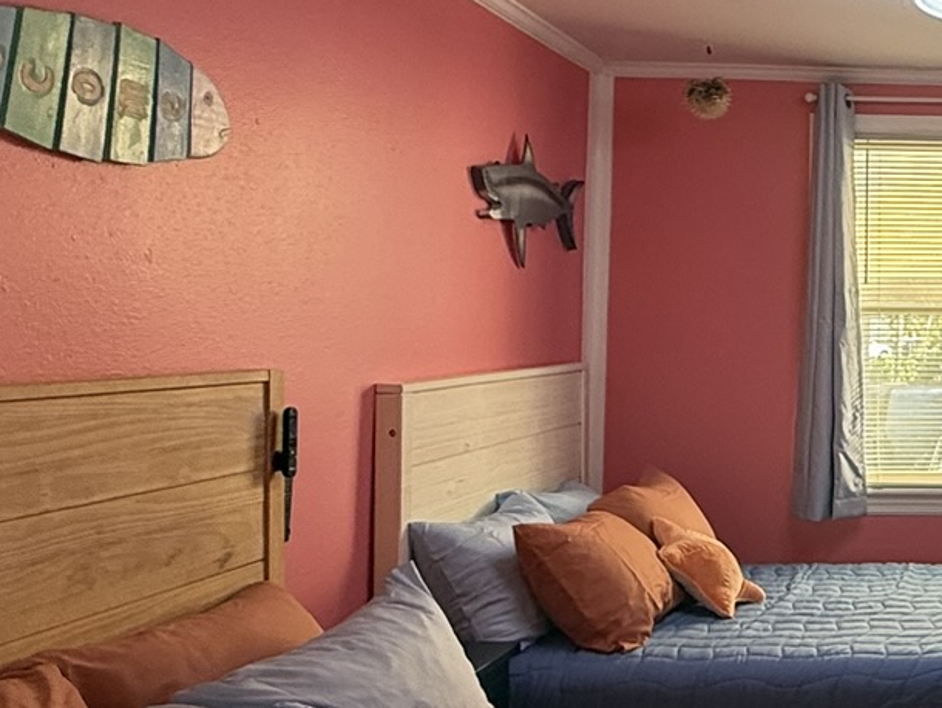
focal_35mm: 47
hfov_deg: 35.0
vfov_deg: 30.9
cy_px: 315
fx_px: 1280
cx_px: 1027
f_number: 2.2
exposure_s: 1/99
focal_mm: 2.22
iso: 125
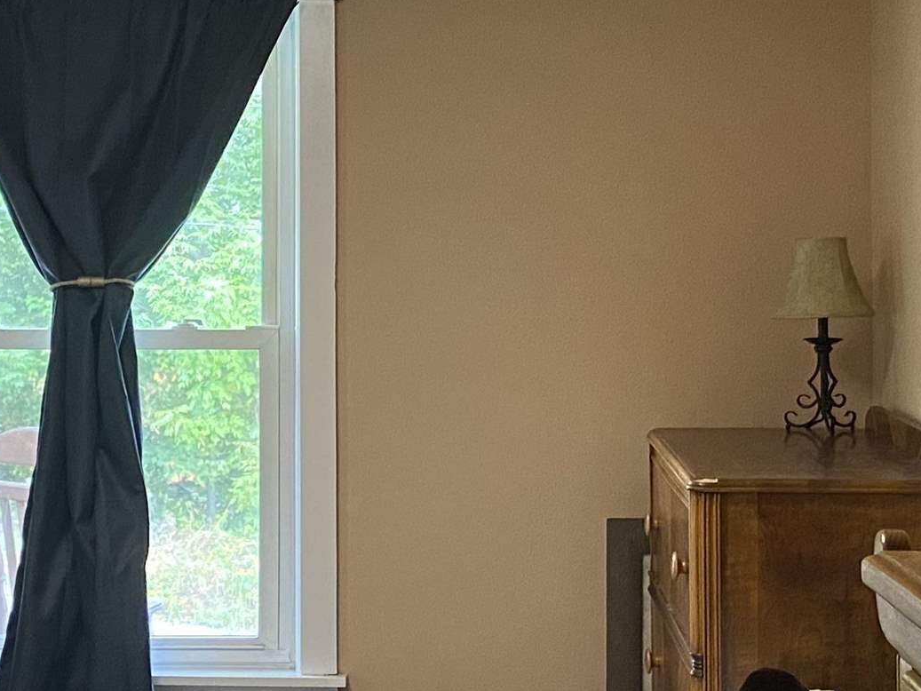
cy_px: 295
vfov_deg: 19.1
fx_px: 2049
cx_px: 428
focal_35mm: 77
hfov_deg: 25.3
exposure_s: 1/30
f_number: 1.8
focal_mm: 4.25
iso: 500
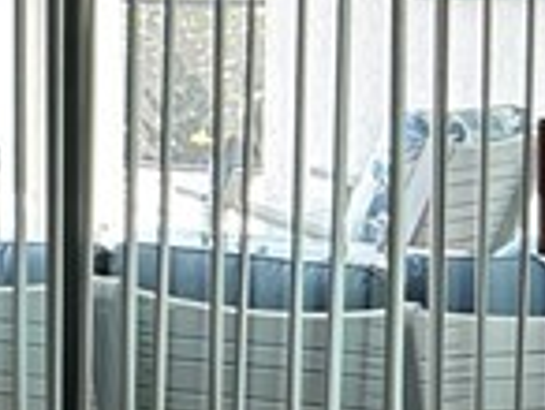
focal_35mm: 182
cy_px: 45
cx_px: -709
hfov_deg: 9.7
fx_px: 2870
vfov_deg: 8.2
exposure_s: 1/60
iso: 80
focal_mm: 5.7
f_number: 1.5
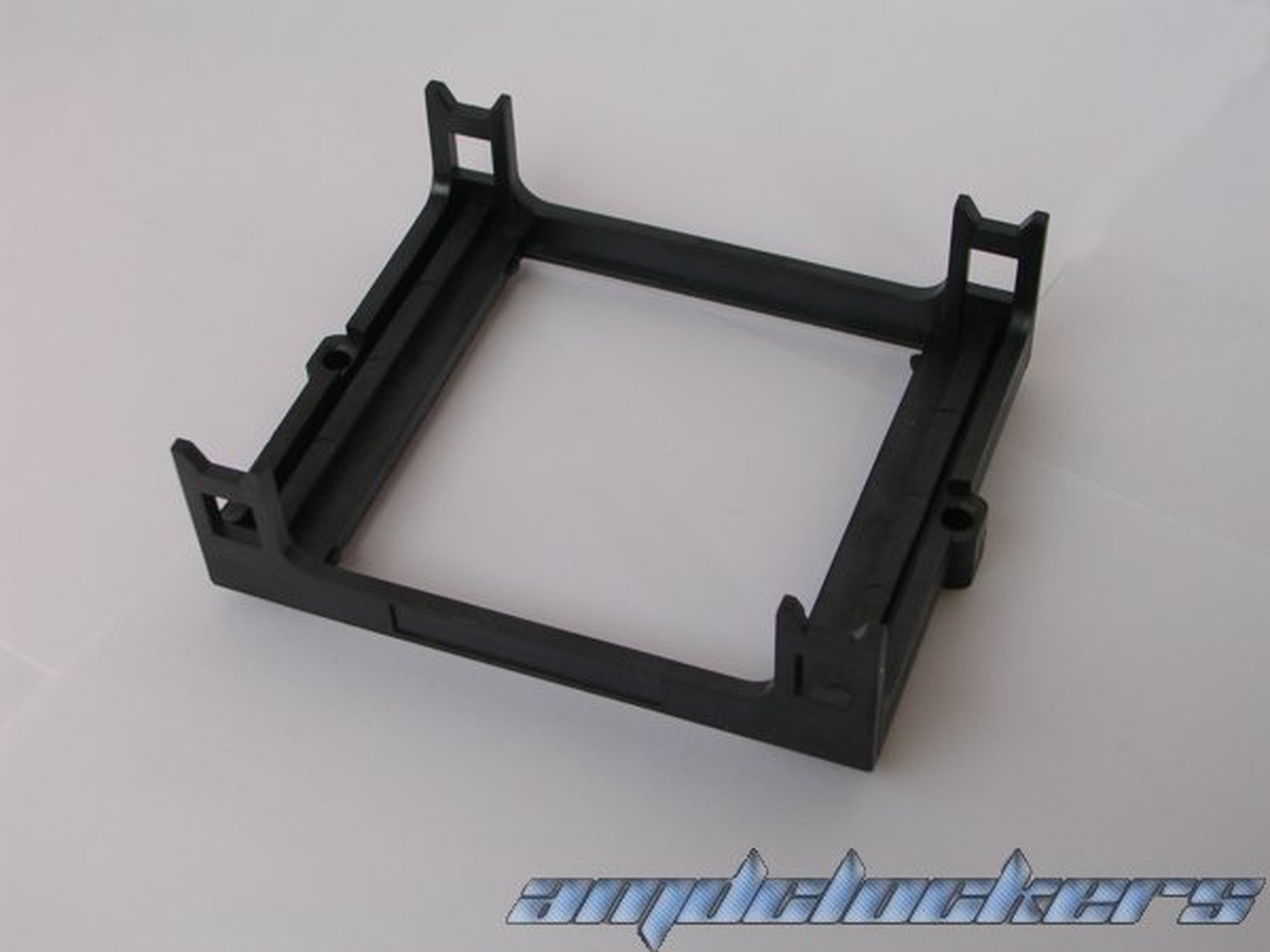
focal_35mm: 63
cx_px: 635
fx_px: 2311
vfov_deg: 23.3
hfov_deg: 30.7
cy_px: 476
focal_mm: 9.6
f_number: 3.5
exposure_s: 1/217
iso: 50
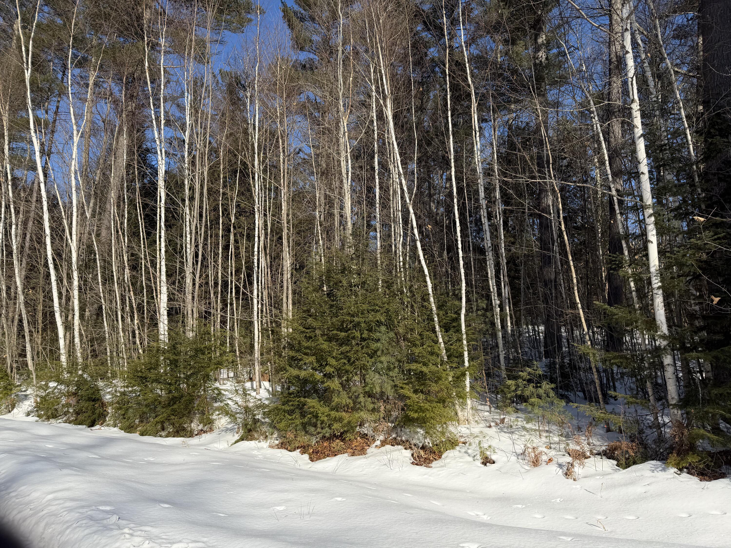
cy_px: 274
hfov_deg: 71.6
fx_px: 507
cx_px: 366
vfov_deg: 56.8
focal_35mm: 24
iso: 80
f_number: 1.78
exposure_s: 1/3953
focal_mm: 6.76
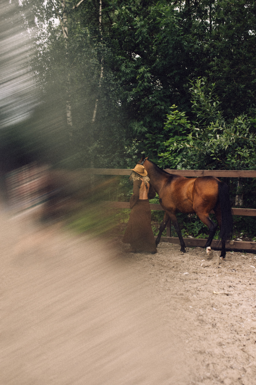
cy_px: 192
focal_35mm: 35
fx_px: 374
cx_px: 128
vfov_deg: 54.5
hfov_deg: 37.8
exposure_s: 1/160
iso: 320
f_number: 3.2
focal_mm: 35
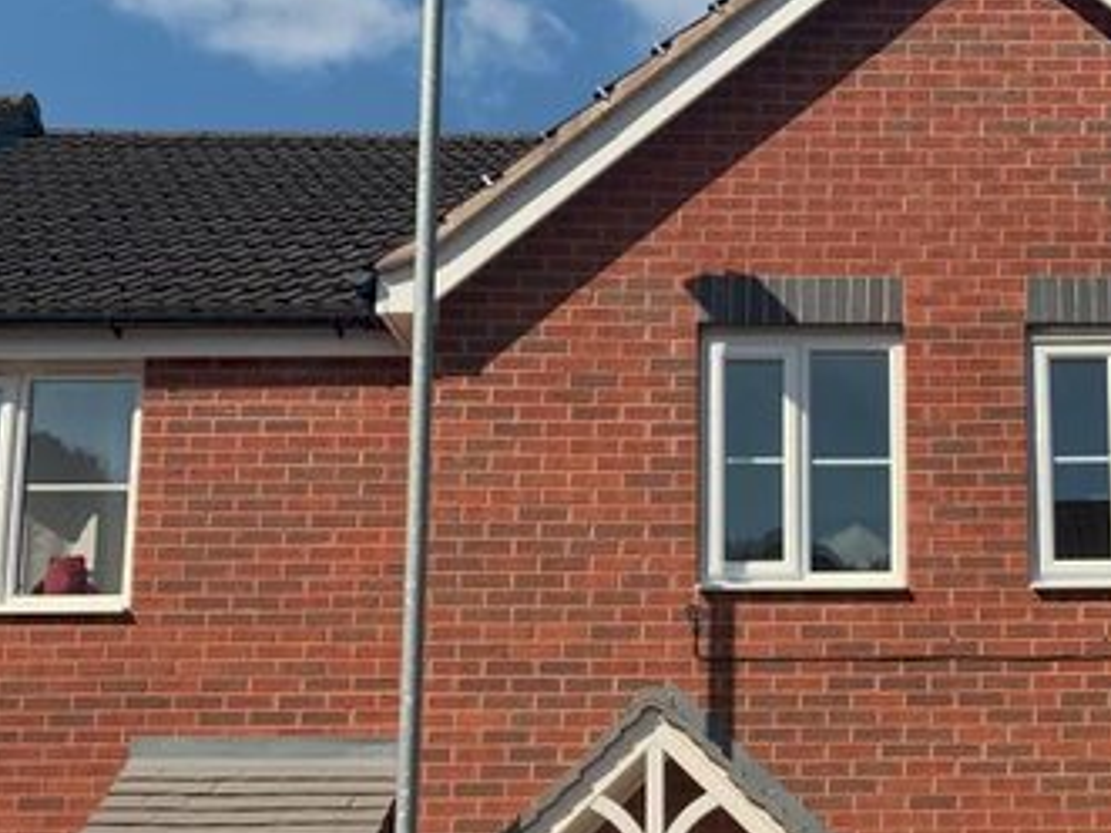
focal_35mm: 55
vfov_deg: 26.1
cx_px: 940
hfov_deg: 33.6
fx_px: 1765
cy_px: 657
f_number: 1.8
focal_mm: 4.25
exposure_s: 1/2833
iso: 25
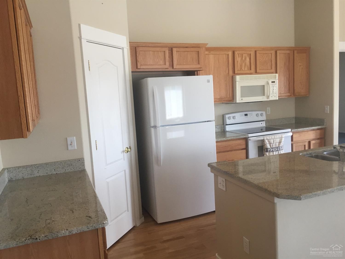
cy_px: 130
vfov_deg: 48.2
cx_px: 172
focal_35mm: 29
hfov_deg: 61.7
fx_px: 289
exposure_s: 1/30
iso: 40
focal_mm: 4.15
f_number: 2.2
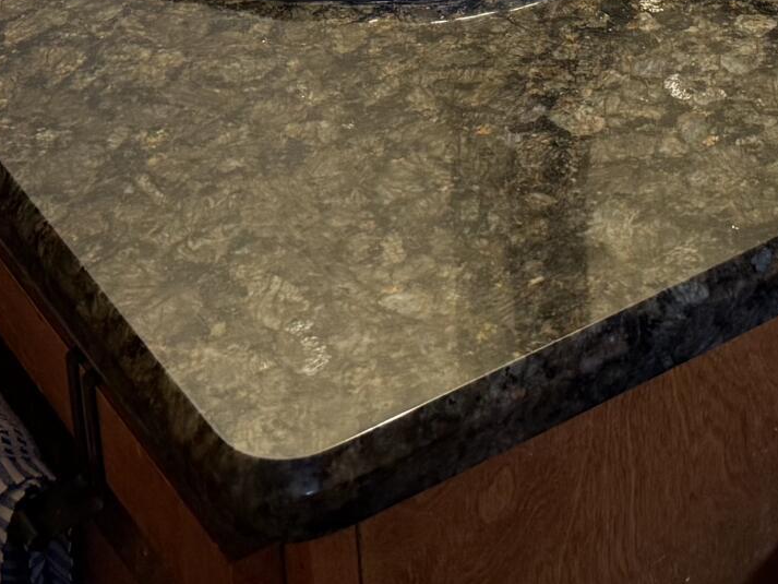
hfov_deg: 19.4
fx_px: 2270
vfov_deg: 12.7
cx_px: 423
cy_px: -605
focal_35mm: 101
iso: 125
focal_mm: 6.76
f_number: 1.78
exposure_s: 1/120
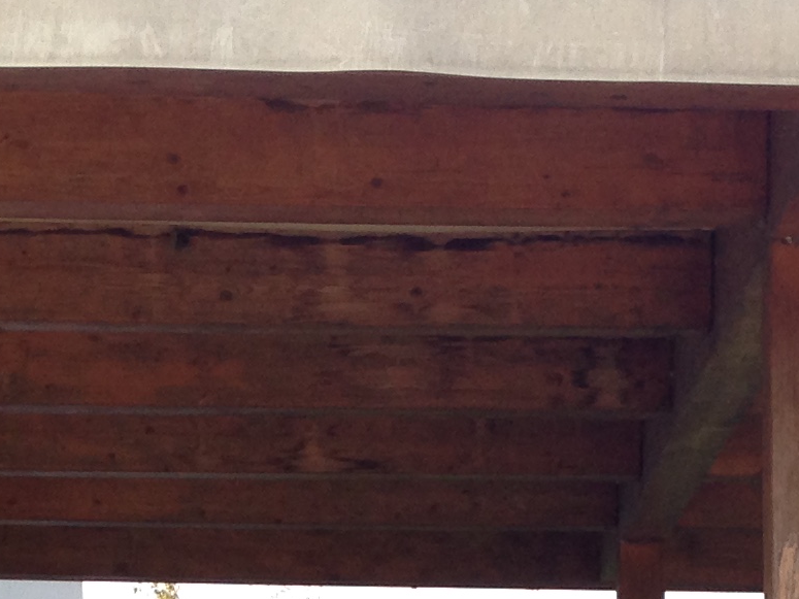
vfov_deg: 9.9
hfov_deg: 14.2
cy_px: 1223
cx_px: 431
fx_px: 3208
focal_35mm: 139
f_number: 2.4
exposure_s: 1/315
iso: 50
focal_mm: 4.12
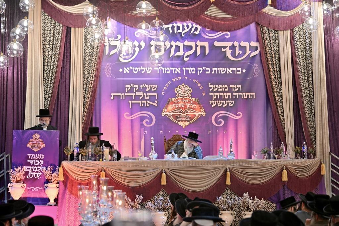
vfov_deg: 19.5
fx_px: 659
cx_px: 170
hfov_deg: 28.8
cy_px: 113
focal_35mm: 70
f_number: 2.8
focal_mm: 70
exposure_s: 1/160
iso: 640
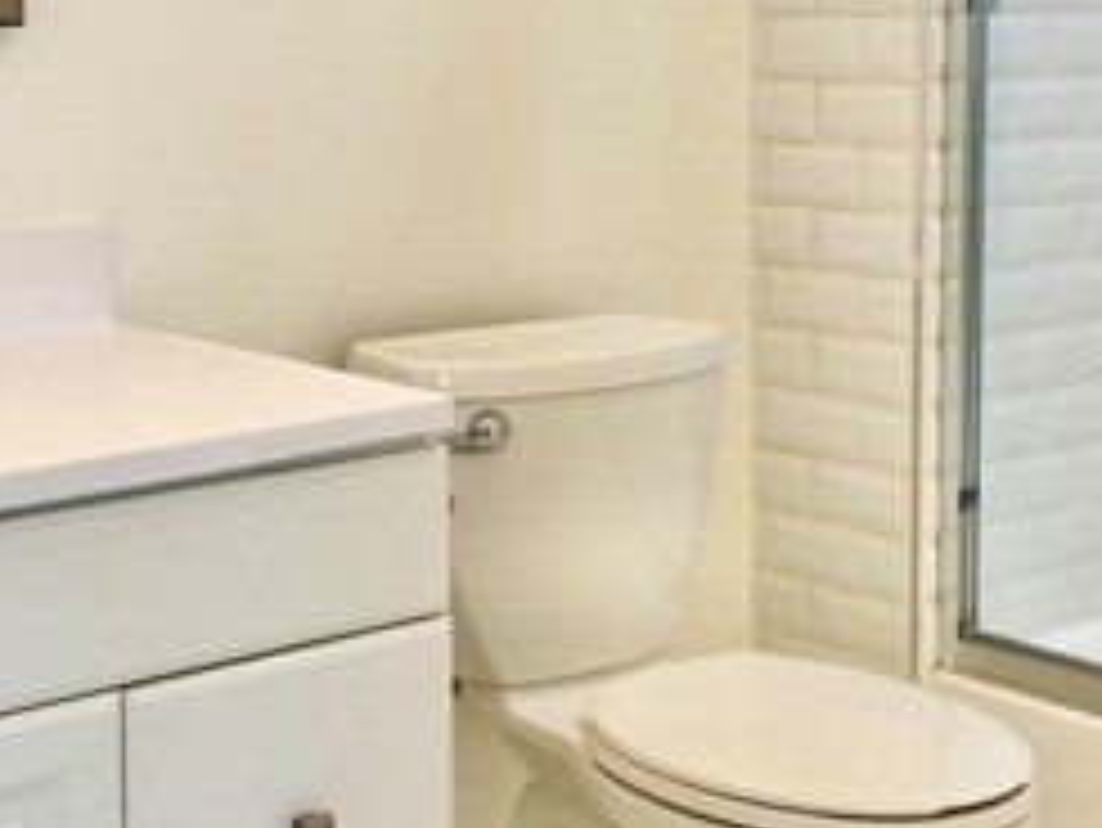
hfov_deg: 28.5
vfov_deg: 21.5
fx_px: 2166
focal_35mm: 68
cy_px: 243
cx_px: 418
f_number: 1.8
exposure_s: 1/120
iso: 50
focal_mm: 4.25
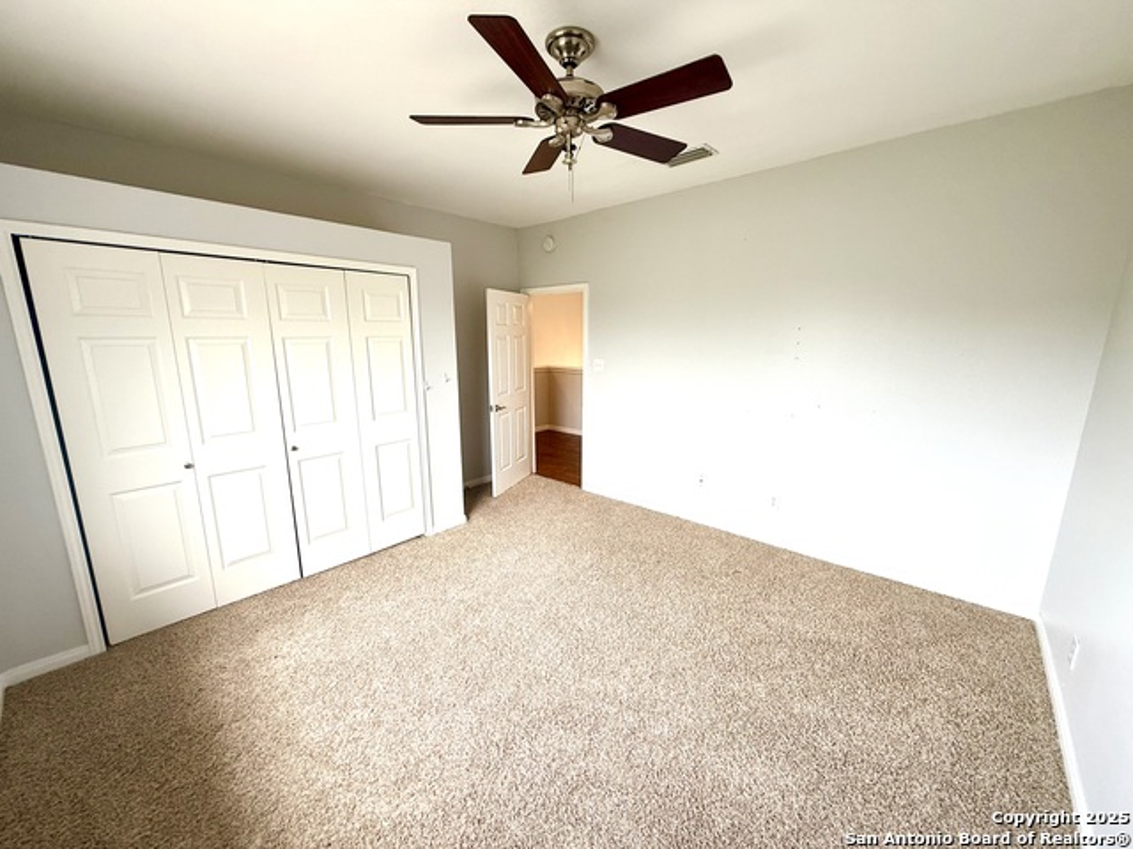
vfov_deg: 85.7
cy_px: 424
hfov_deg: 102.1
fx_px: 458
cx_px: 566
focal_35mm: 14
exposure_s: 1/99
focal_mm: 2.22
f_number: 2.2
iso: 64
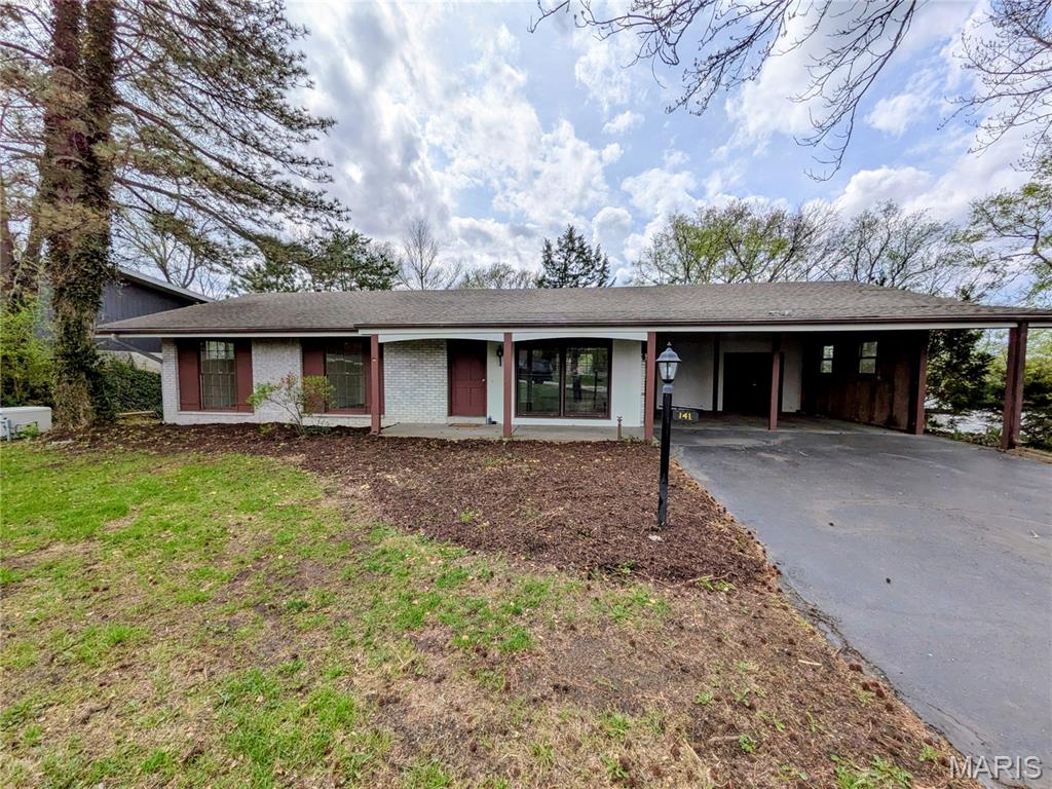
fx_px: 425
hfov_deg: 102.1
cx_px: 526
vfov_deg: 85.7
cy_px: 394
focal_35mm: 14
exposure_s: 1/4016
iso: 52
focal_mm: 1.85
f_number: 2.2
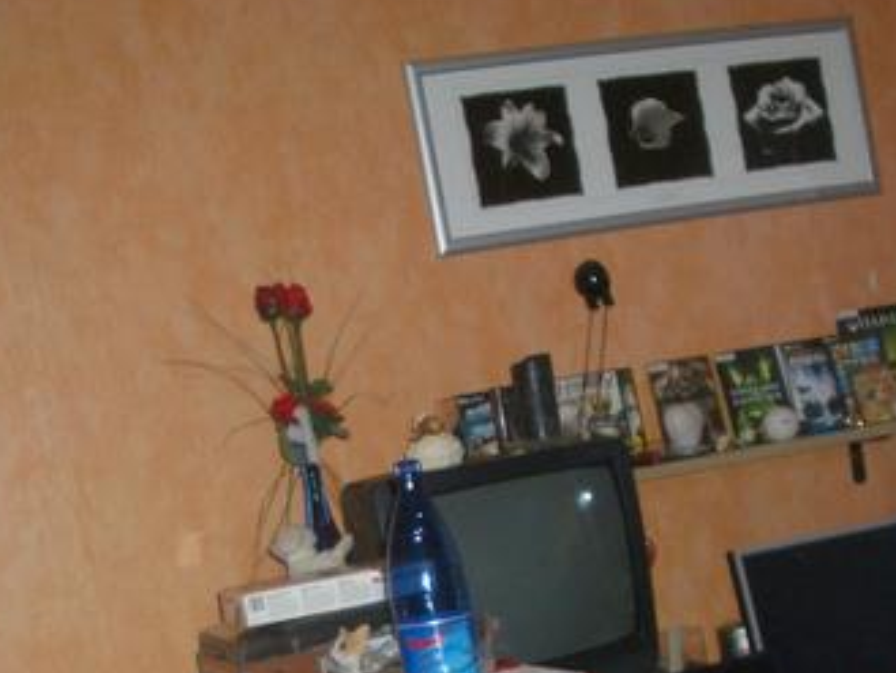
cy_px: 610
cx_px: 400
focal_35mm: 68
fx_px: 1761
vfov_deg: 21.1
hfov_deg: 28.5
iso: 100
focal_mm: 5.8
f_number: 2.6
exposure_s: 1/60
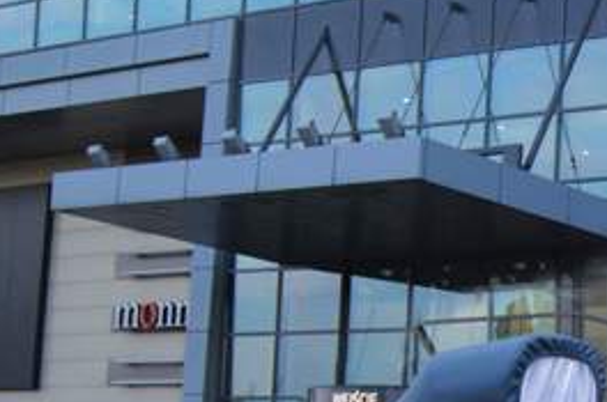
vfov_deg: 13.6
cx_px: 627
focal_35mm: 97
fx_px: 1633
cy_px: 485
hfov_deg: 20.3
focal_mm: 26
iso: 160
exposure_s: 1/160
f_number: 4
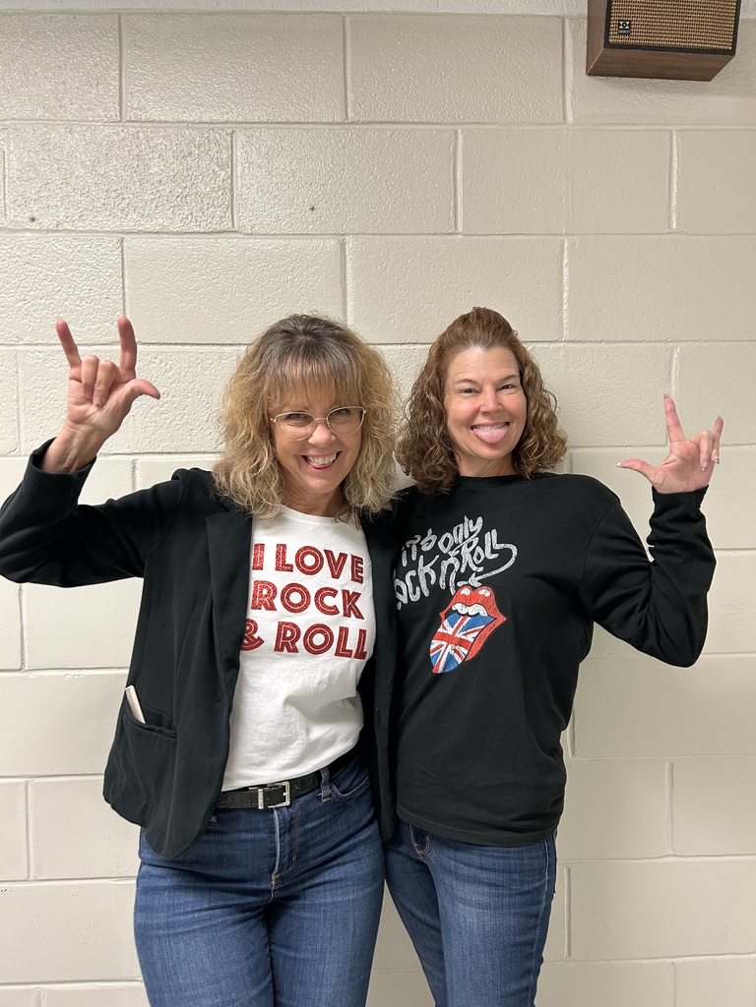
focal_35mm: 26
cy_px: 504
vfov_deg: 67.3
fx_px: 757
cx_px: 378
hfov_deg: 53.1
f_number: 1.5
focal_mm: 5.7
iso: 125
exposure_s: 1/60
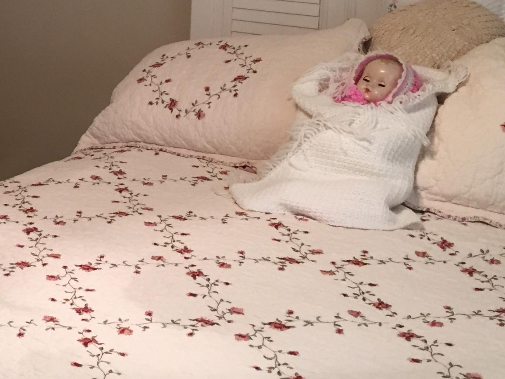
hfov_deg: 26.2
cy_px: 25
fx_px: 1036
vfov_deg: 20.2
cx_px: 26
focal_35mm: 71
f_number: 2.2
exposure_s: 1/30
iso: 100
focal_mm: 4.15
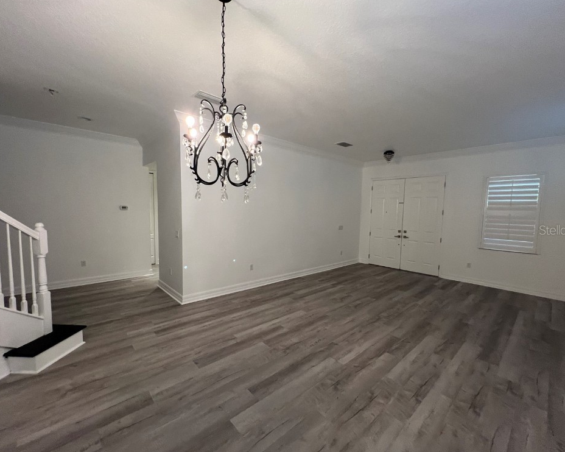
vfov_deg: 88.0
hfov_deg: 100.7
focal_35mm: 14
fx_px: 234
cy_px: 230
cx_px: 285
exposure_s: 1/60
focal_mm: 1.57
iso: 200
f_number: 1.8
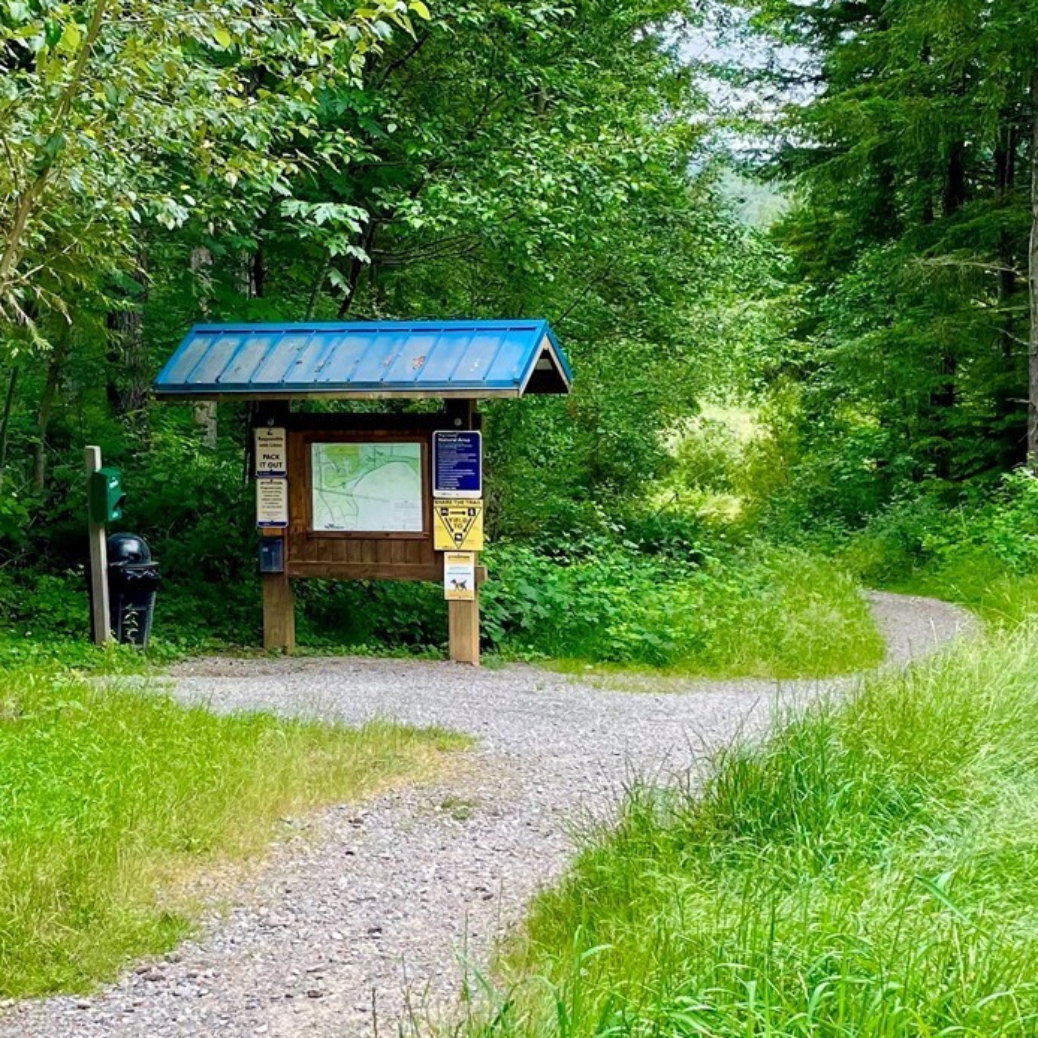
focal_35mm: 53
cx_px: 459
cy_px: 493
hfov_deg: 32.2
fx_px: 1798
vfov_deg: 32.2
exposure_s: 1/496
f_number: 1.6
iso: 32
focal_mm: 4.2
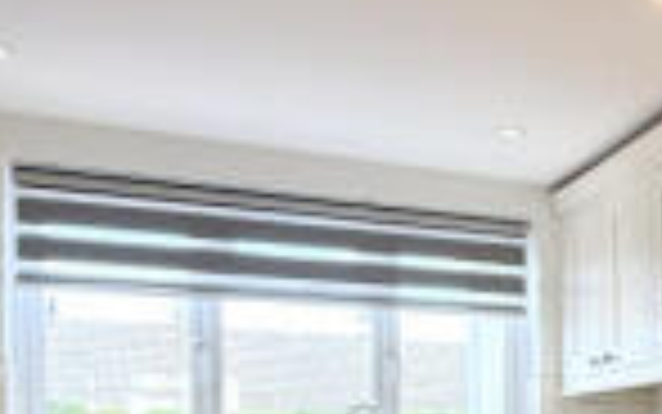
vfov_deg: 20.9
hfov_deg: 26.8
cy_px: 466
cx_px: 939
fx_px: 1065
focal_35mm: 59
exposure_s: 1/100
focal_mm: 2.22
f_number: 2.2
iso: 125
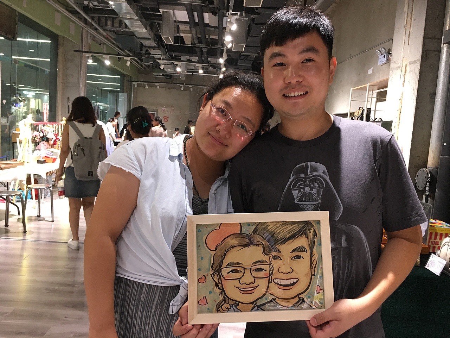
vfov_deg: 48.2
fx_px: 377
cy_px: 169
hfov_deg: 61.7
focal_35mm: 29
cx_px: 225
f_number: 2.2
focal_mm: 4.15
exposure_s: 1/17
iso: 80
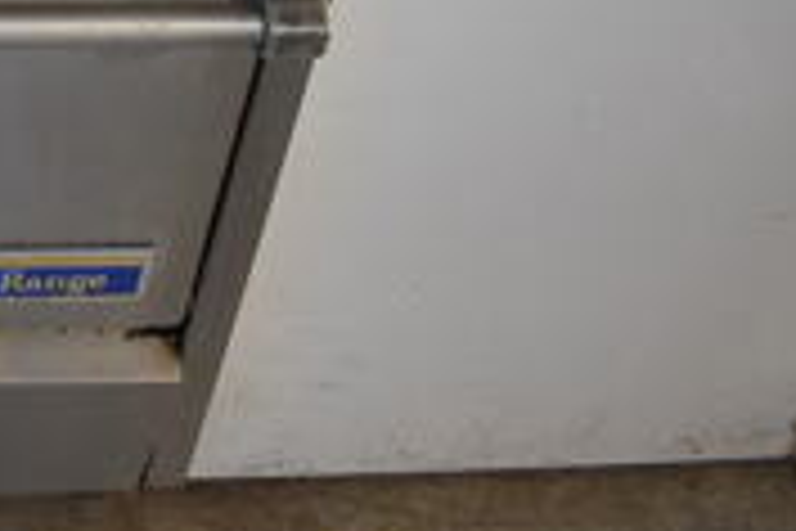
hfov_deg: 18.8
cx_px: -468
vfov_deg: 13.6
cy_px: -320
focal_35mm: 93
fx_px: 2056
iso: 1250
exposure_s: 1/125
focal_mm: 18
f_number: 3.5
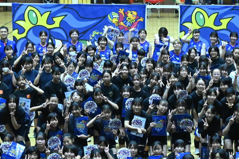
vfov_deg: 12.8
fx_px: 707
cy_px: 97
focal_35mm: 107
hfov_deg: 19.1
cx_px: 157
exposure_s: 1/500
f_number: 5.6
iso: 8000
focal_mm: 23
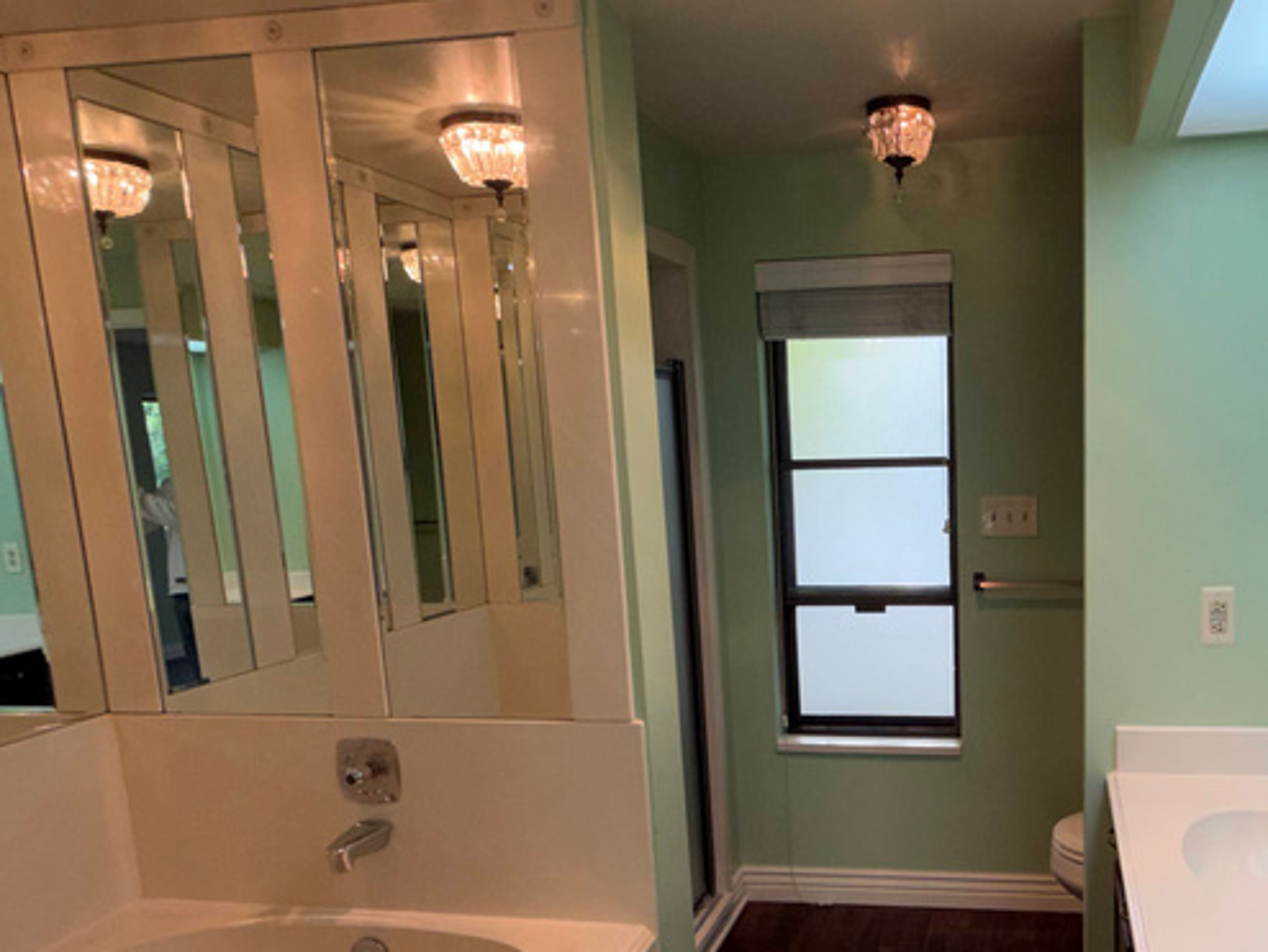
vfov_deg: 47.7
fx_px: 1063
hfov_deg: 59.4
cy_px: 608
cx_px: 898
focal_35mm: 29
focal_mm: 2.22
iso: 64
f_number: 2.2
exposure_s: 1/120
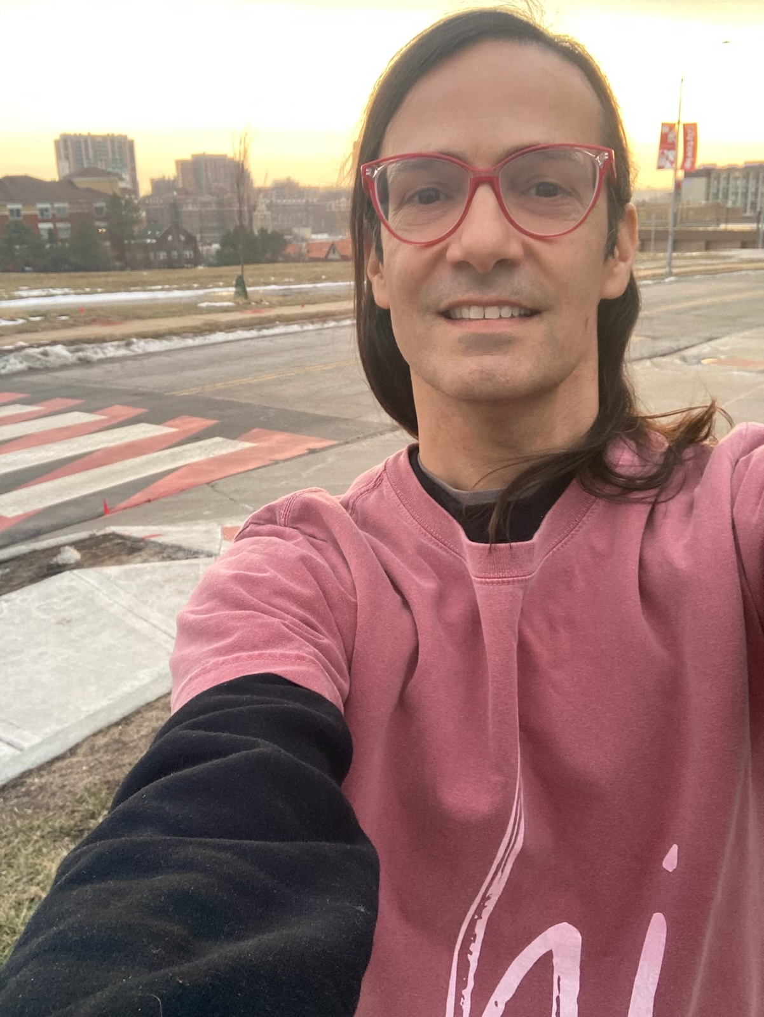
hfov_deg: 44.2
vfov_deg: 56.8
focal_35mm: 32
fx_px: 941
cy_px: 508
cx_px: 382
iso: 100
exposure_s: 1/60
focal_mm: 2.87
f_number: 2.2
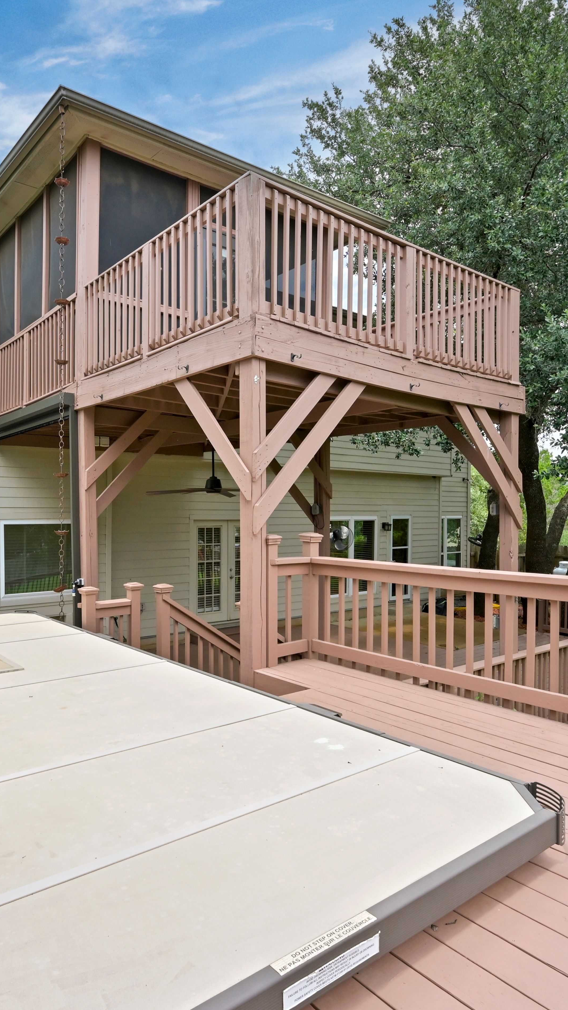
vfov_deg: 78.7
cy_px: 518
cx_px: 195
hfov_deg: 48.8
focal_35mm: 23
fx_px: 616
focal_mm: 14
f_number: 8
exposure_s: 1/2500
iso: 800
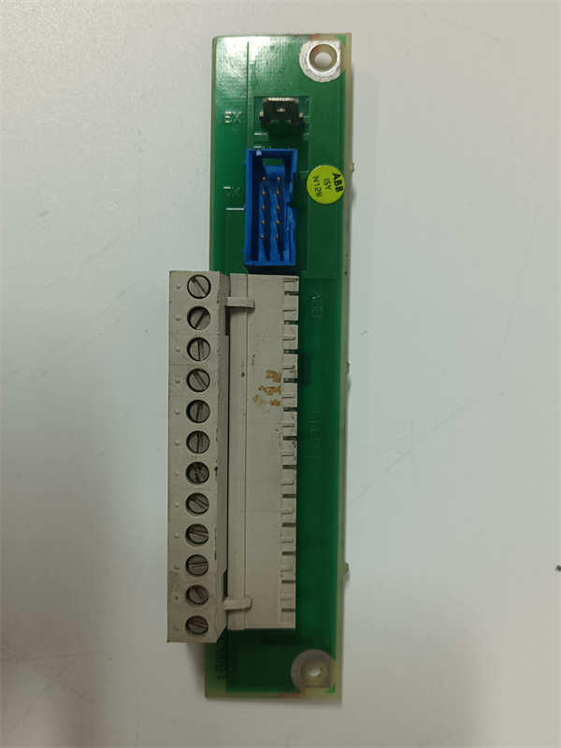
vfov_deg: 65.3
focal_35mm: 27
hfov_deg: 51.4
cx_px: 280
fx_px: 583
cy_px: 374
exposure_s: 1/50
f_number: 1.9
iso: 733
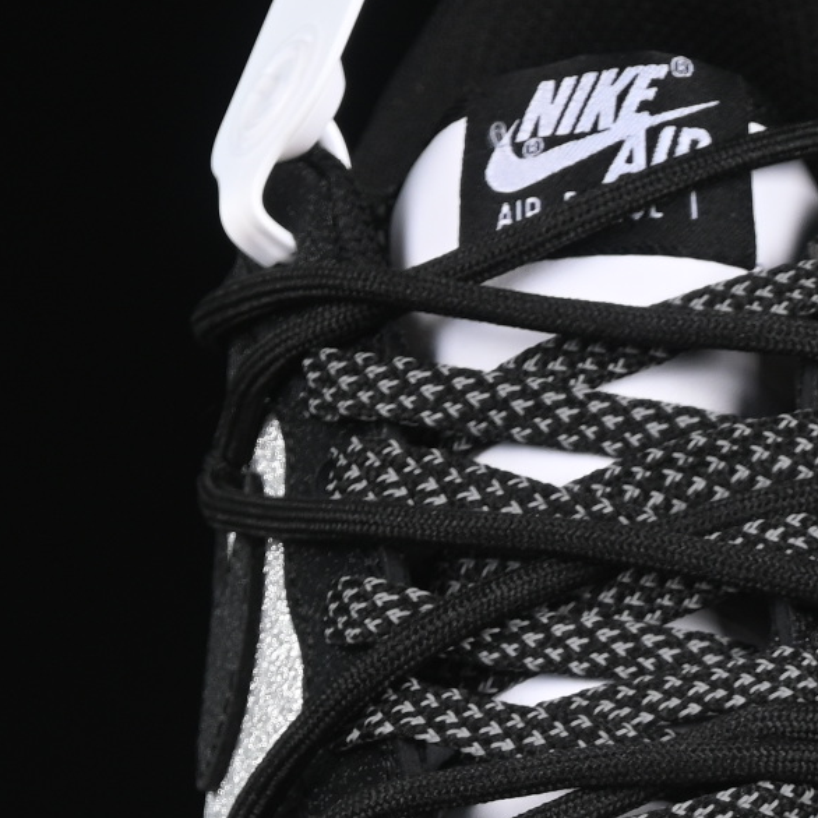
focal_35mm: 303
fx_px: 8101
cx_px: 1001
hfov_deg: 5.8
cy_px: 1080
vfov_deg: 5.7
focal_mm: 50
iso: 160
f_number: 6.3
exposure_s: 1/60
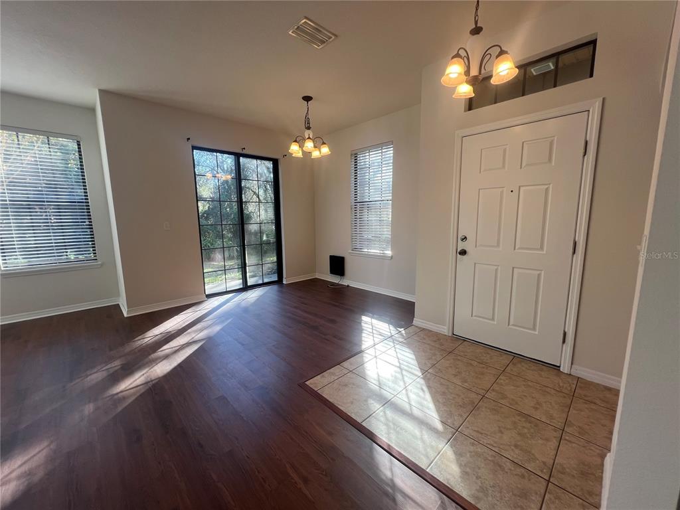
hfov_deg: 106.2
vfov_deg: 89.9
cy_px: 255
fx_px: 255
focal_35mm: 13
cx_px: 340
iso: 50
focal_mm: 1.57
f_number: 1.8
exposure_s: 1/120
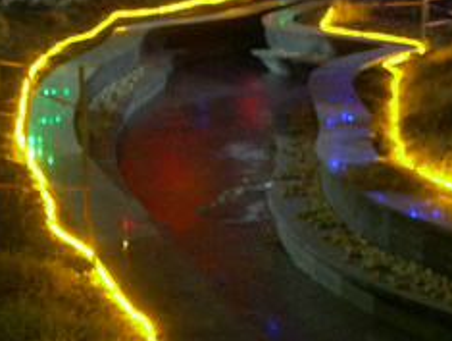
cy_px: -43
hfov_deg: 17.3
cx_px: 344
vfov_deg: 12.9
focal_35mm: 113
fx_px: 1478
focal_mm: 7.8
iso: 200
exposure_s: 2
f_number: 2.8
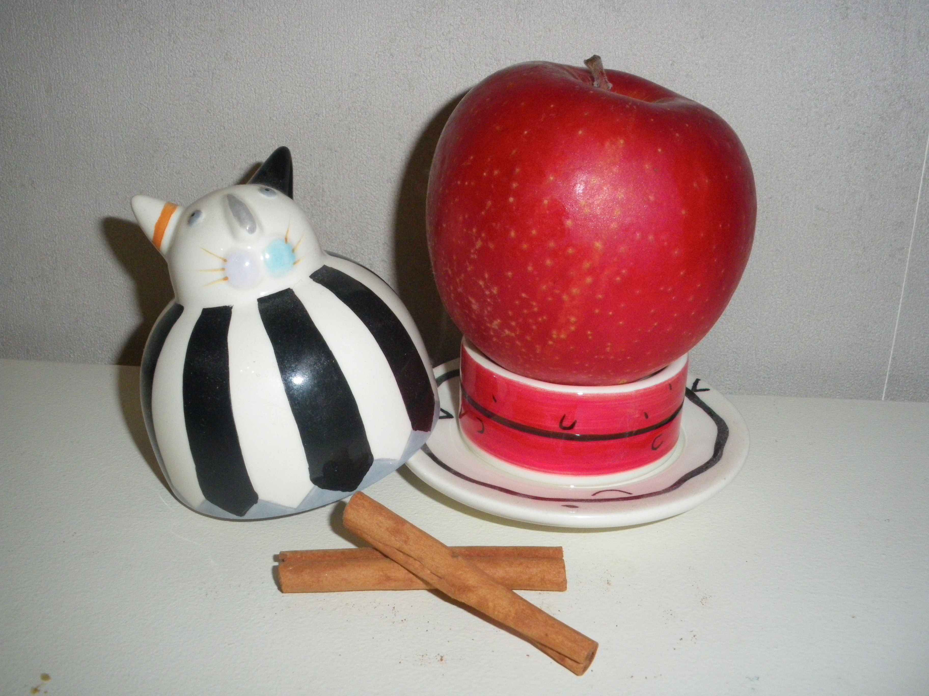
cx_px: 464
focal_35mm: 36
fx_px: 966
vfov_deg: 39.7
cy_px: 348
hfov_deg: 51.4
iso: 400
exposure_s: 1/50
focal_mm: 6.3
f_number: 5.4
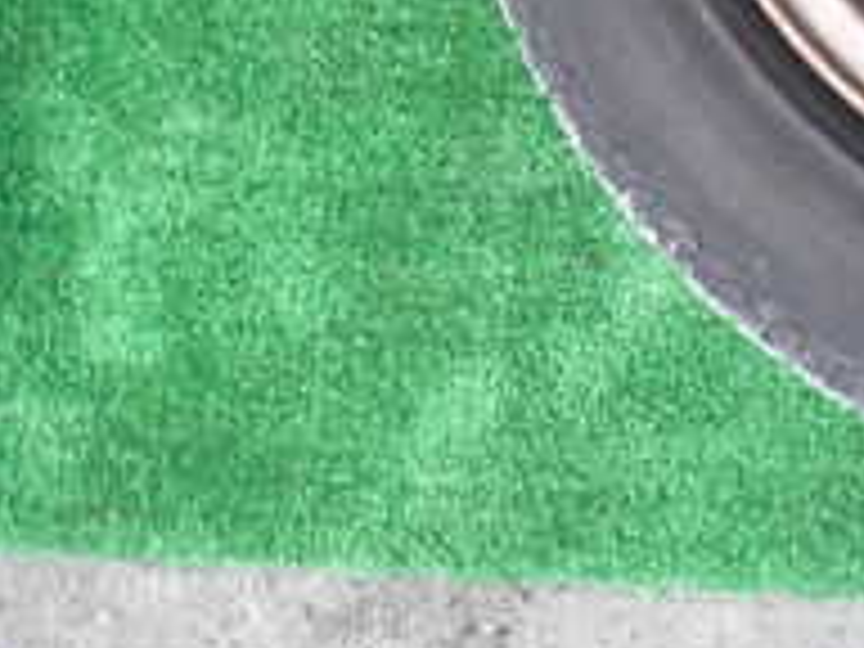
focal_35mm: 78
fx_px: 1947
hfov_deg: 21.7
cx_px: 1224
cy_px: -328
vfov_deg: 17.1
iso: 200
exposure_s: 1/80
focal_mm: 4.5
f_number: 2
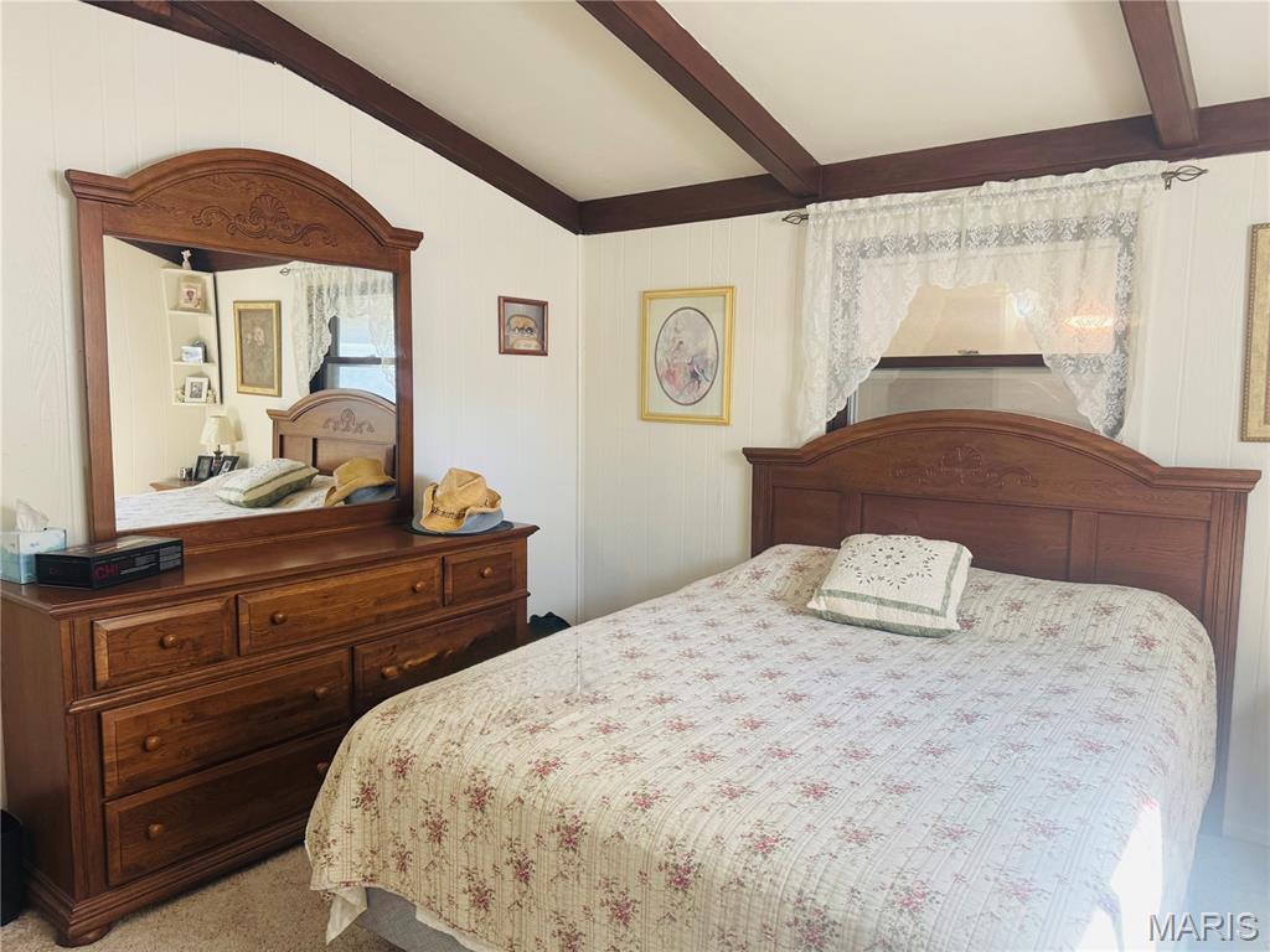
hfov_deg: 71.6
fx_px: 881
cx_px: 635
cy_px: 476
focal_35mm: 24
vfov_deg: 56.8
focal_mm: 6.76
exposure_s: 1/60
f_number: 1.78
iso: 125
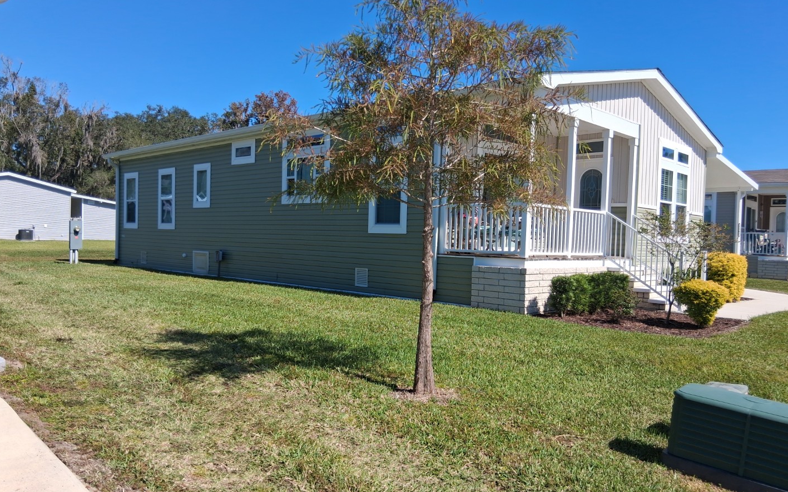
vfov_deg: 44.5
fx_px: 601
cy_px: 257
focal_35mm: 28
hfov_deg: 66.5
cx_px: 393
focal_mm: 3.98
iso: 25
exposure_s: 1/810
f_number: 1.8
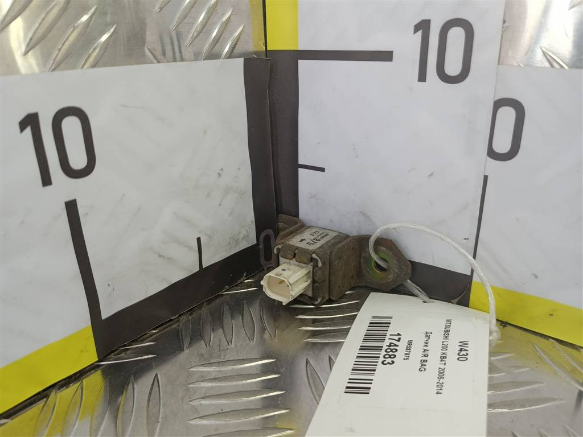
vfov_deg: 51.4
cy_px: 218
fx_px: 455
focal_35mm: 27
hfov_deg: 65.3
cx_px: 292
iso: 90
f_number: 1.6
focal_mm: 4.11
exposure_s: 1/50
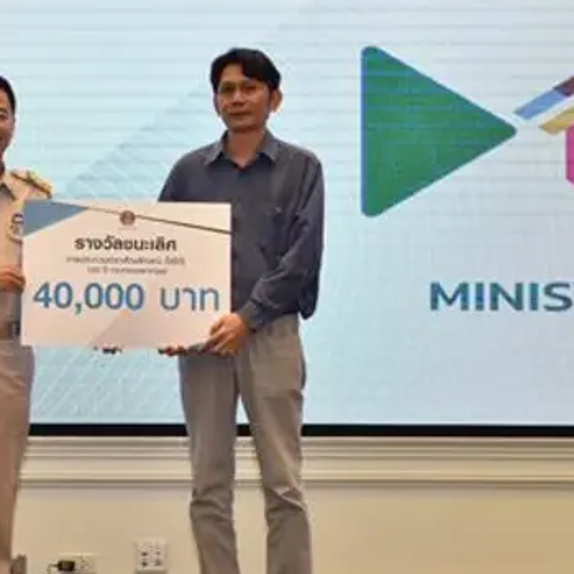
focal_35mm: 125
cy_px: 264
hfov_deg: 13.9
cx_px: 134
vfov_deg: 14.0
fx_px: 2345
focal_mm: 66
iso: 500
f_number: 2.8
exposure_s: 1/200
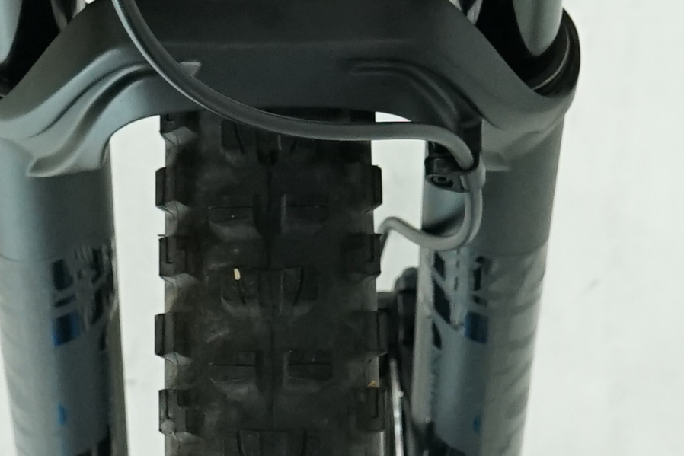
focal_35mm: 187
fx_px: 3553
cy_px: -180
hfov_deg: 11.0
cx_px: 285
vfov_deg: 7.3
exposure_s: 1/200
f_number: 5.6
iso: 1600
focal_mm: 28
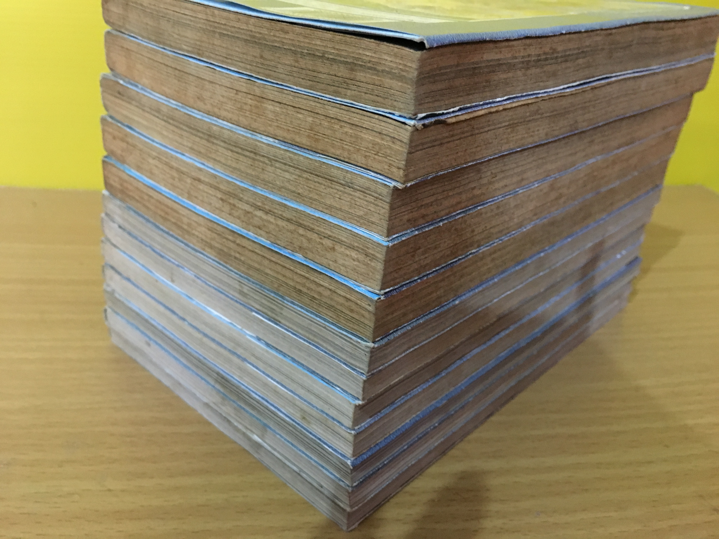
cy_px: 270
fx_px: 602
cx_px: 360
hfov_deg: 61.7
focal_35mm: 29
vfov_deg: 48.2
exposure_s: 1/17
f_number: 2.2
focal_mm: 4.15
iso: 400
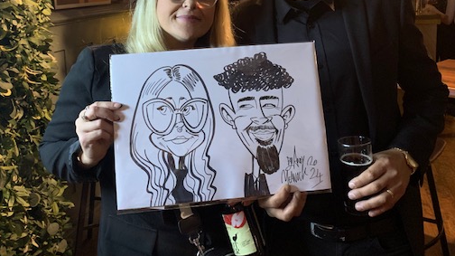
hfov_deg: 55.3
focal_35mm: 36
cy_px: 58
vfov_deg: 32.1
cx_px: 228
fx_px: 434
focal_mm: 4.25
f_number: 1.8
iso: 500
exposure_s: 1/25
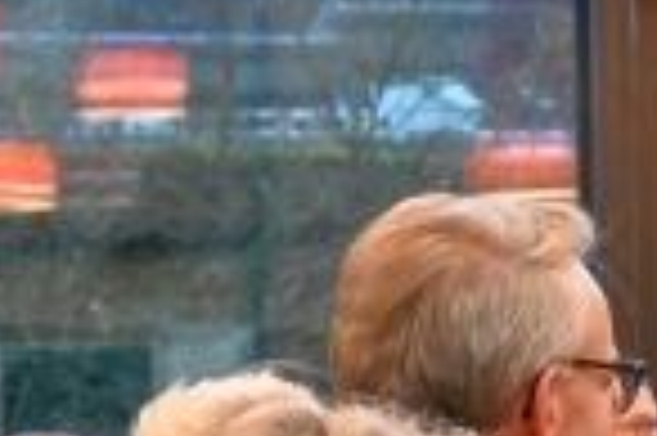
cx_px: 716
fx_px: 3755
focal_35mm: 206
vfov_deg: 6.6
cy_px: 587
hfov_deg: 9.9
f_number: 6.3
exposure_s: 1/80
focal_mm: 50
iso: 6400
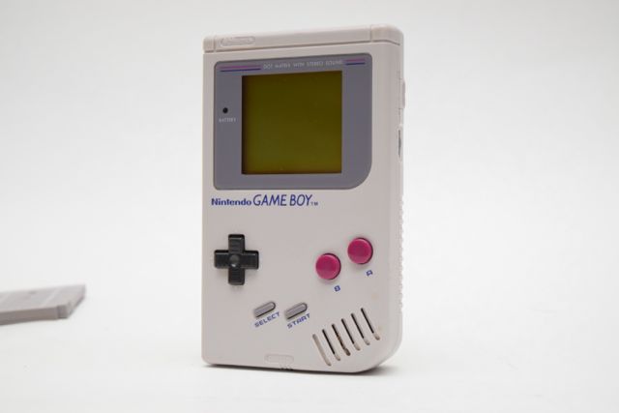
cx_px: 310
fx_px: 1083
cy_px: 206
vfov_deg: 21.6
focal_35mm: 63
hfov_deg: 31.9
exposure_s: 1/125
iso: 1600
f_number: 5
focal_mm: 42
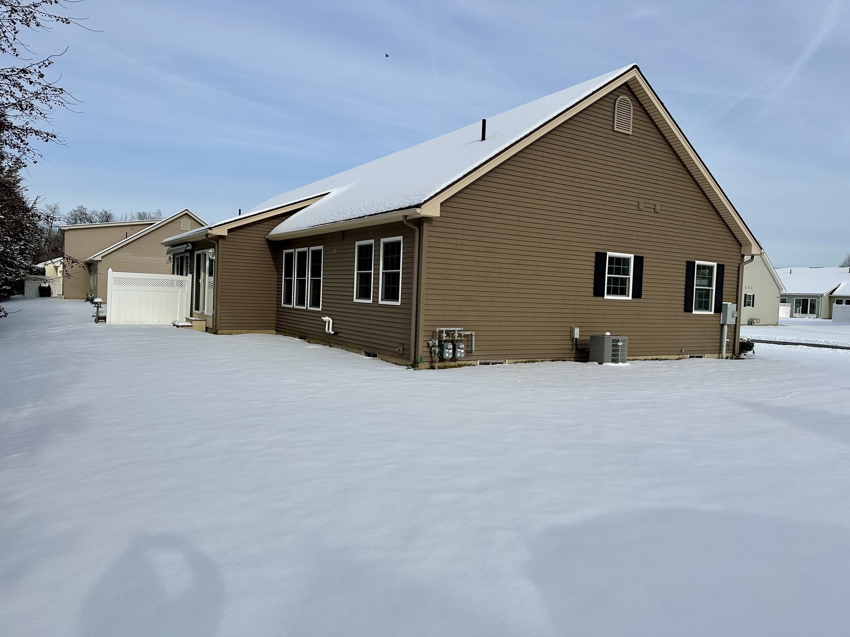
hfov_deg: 71.6
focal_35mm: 24
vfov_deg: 56.8
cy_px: 318
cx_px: 425
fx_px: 589
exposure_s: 1/6623
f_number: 1.78
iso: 80
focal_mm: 6.86
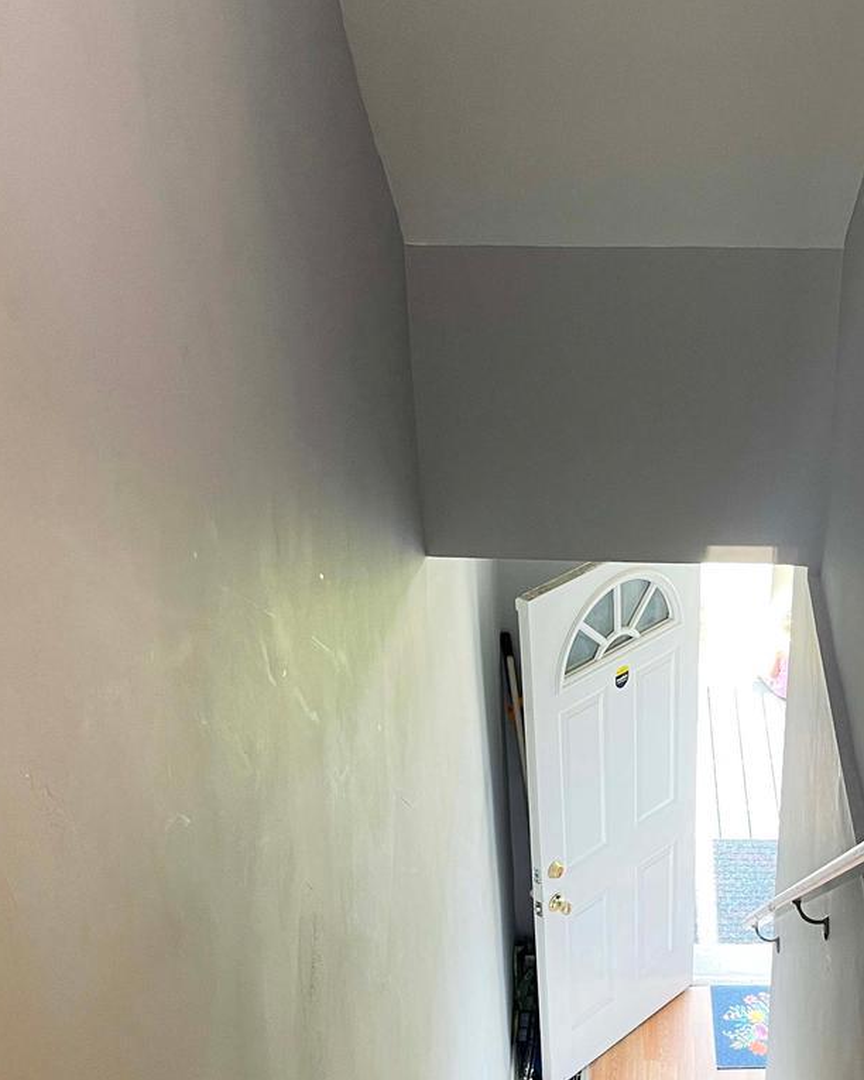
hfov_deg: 30.3
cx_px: 662
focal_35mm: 49
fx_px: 1566
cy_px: 810
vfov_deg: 37.1
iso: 80
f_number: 1.6
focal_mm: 5.1
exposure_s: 1/60
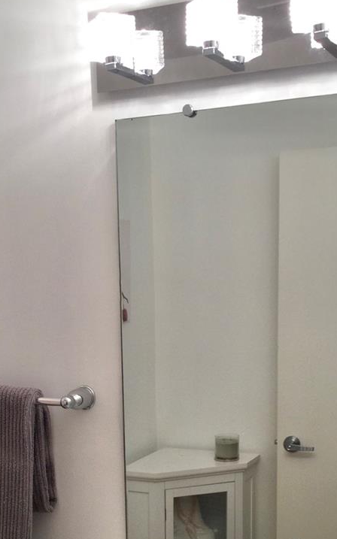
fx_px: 808
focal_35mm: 55
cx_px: 138
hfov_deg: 23.5
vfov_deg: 36.3
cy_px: 382
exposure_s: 1/60
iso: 32
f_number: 2.4
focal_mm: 3.3
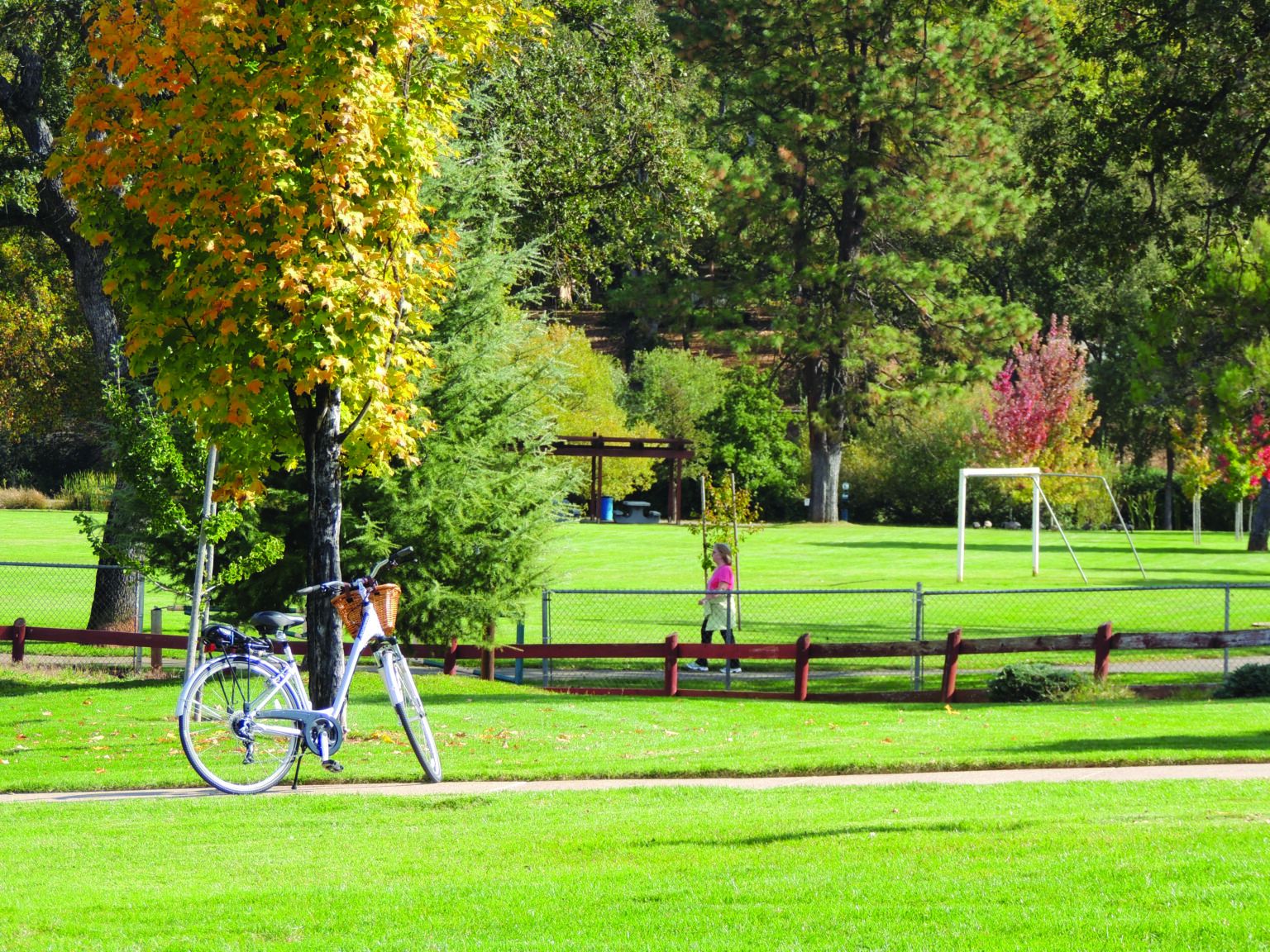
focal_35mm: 155
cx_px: 635
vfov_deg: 9.6
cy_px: 476
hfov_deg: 12.7
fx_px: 5687
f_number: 4.4
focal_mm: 27.6
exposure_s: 1/200
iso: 100
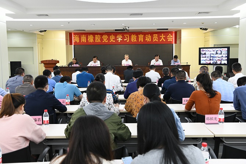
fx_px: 273
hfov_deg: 48.4
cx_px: 123
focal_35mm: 40
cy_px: 82
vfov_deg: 33.4
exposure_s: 1/40
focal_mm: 40
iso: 2200
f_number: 6.3
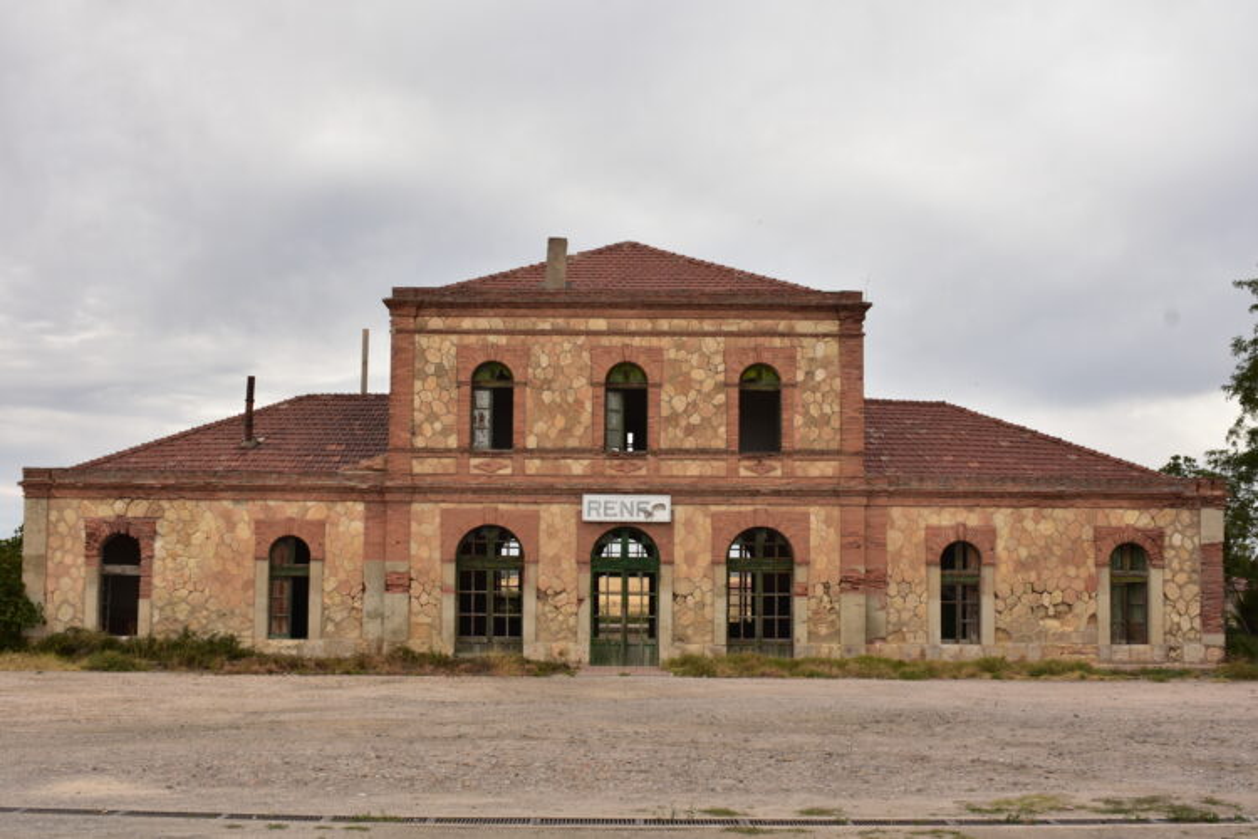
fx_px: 1468
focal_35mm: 42
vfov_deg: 31.9
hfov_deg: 46.4
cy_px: 420
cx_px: 629
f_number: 7.1
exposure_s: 1/125
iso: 100
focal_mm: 28
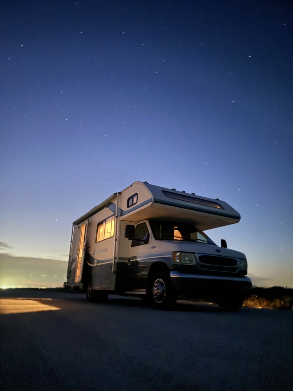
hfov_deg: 56.8
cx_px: 146
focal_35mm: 24
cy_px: 196
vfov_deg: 71.6
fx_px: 271
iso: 6400
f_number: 1.78
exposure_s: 1
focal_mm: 6.76
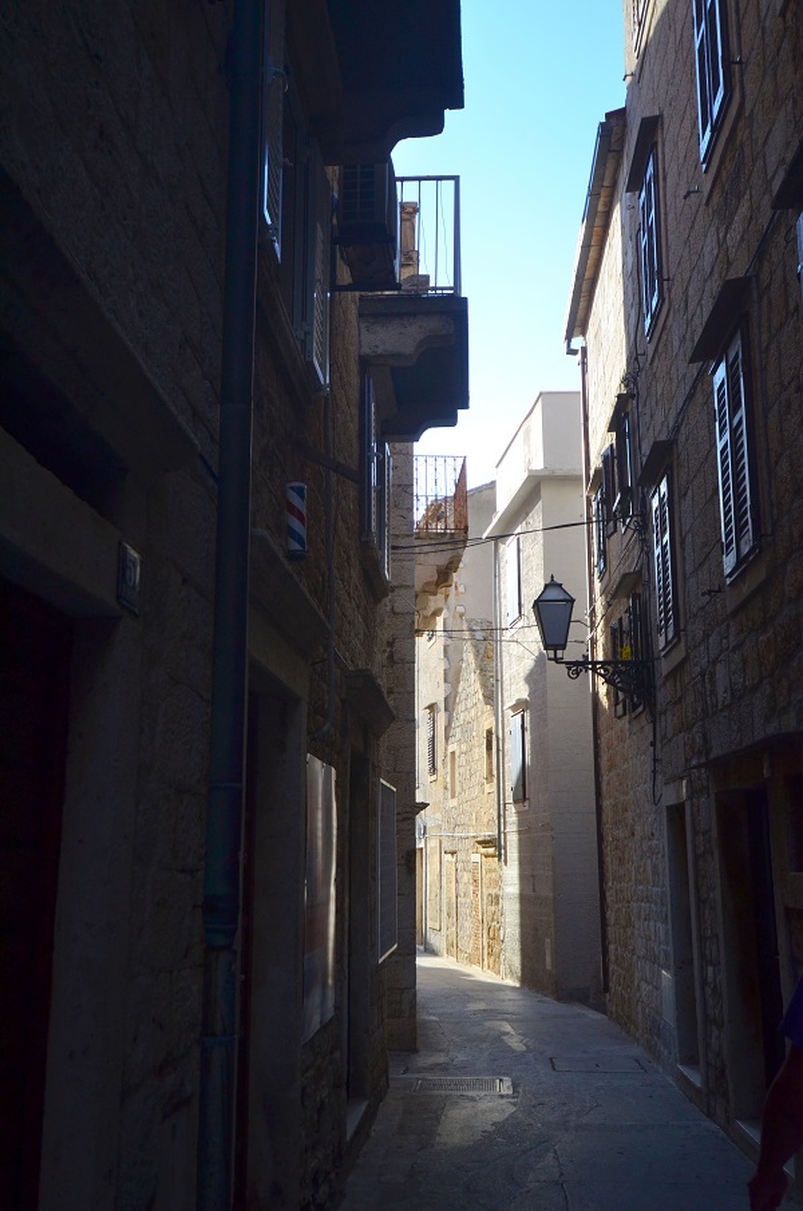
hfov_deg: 36.7
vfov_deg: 53.2
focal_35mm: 36
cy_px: 606
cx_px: 402
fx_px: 1209
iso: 640
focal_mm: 24
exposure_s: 1/3200
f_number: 4
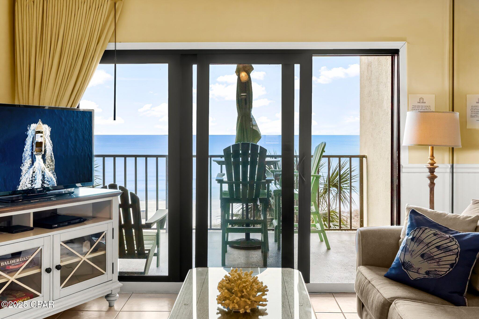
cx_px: 240
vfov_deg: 38.9
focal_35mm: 34
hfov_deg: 55.8
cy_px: 160
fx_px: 452
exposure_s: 1/40
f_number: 9
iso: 400
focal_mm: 22.9
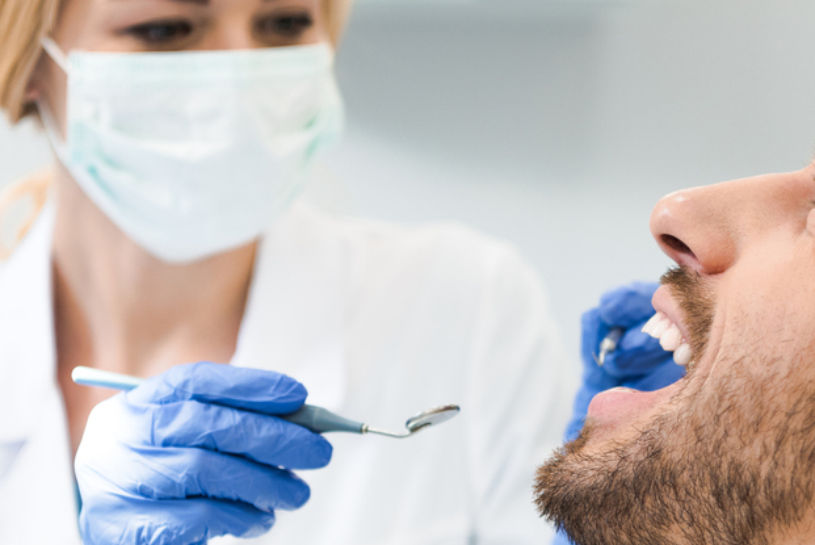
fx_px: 2379
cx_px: 448
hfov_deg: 19.4
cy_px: 410
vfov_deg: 13.0
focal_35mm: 105
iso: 400
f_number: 3.2
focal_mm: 52
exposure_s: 1/200
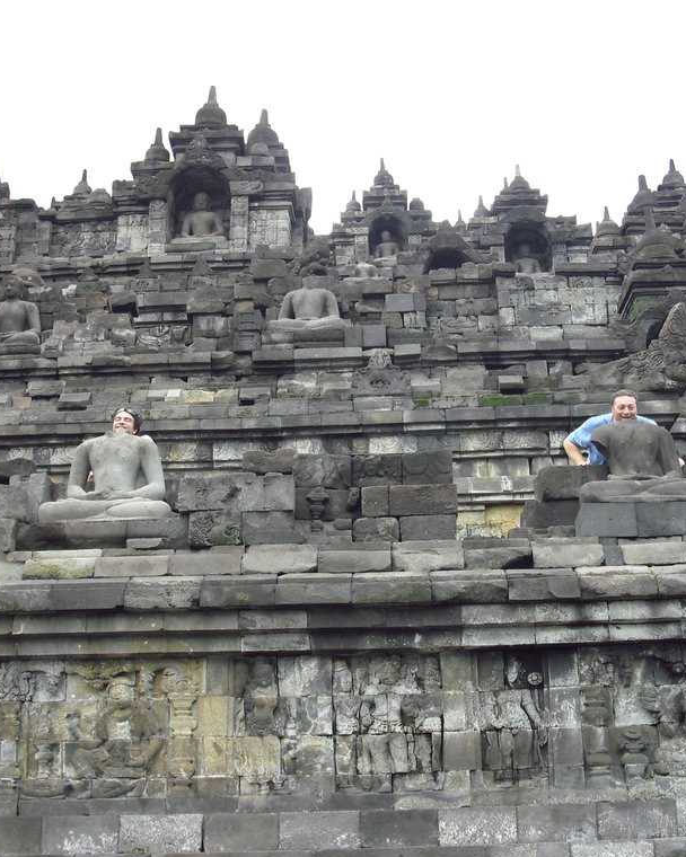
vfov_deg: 37.3
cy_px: 428
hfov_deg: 30.2
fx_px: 1269
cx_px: 402
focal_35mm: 50
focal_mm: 6.2
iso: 100
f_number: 2.8
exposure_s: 1/320
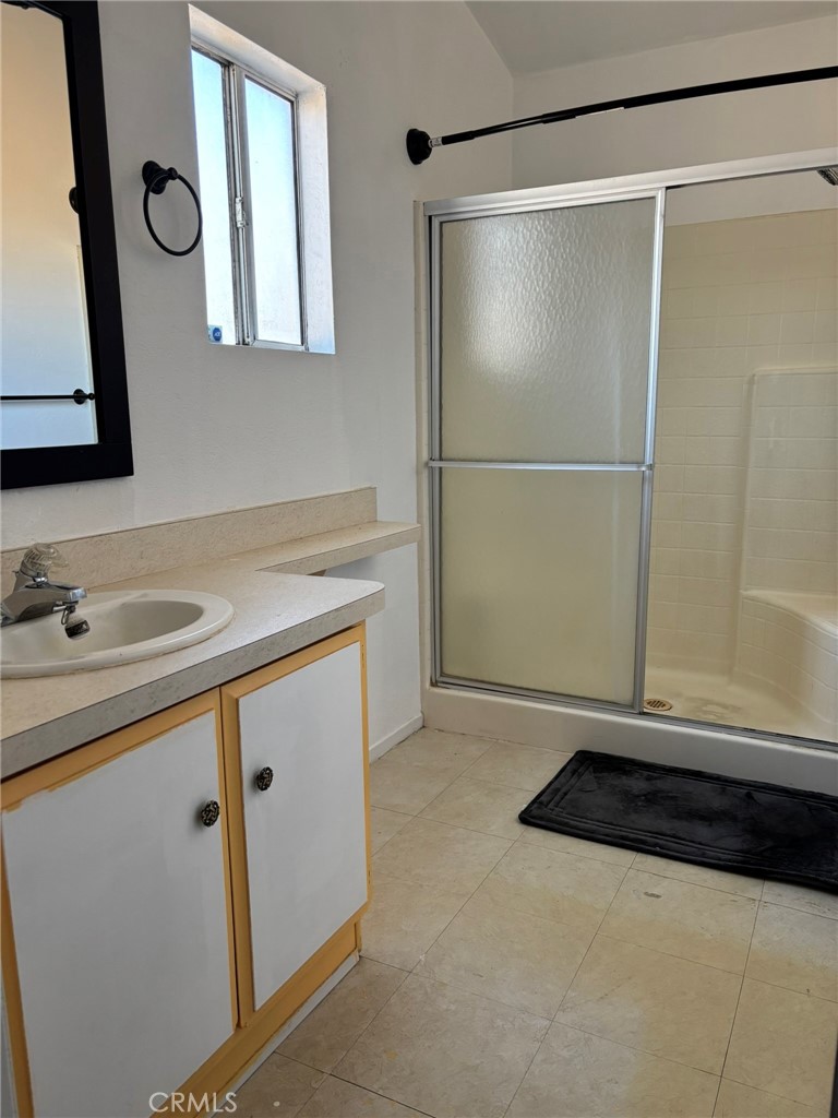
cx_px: 419
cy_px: 559
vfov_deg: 67.3
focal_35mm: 26
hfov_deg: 53.1
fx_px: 839
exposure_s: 1/120
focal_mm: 5.96
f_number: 1.6
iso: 125
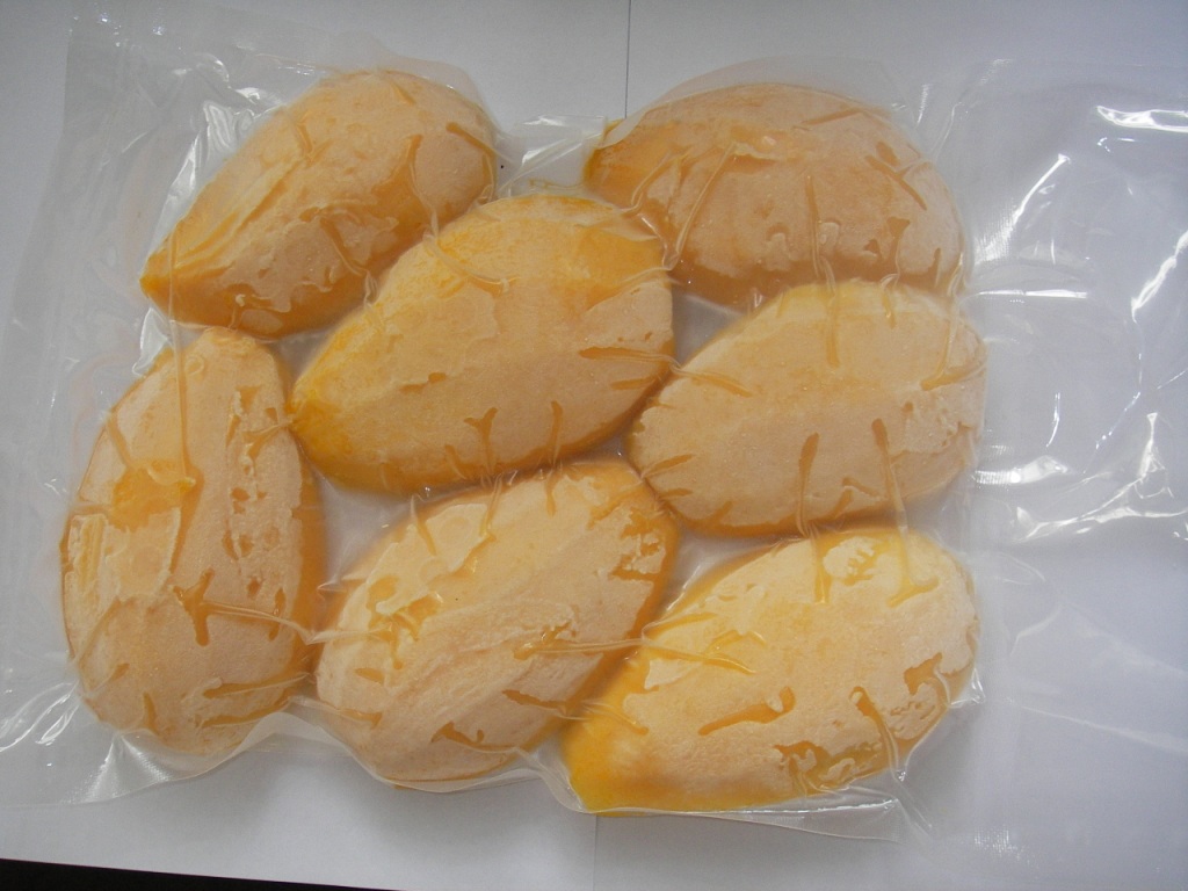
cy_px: 446
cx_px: 594
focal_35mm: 38
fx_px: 1304
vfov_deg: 37.7
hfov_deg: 49.0
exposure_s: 1/30
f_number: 3.3
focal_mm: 6.3
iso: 80
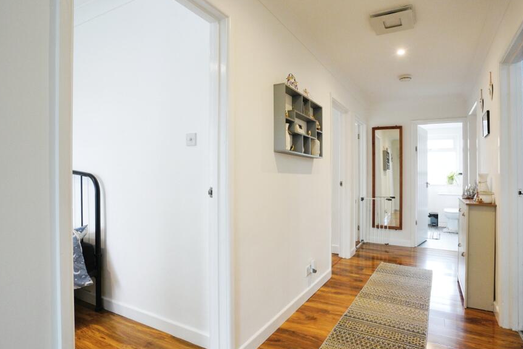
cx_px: 292
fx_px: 276
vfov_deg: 64.6
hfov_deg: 86.5
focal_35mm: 19
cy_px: 173
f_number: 9
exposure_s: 1/50
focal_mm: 16
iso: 2000
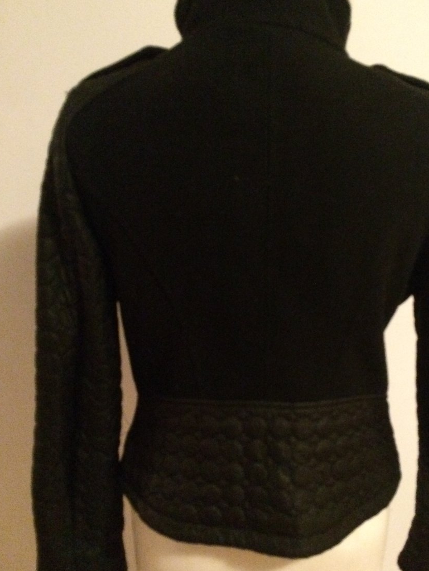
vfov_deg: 52.6
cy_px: 294
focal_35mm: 35
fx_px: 578
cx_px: 253
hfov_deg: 40.6
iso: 800
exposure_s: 1/17
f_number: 2.2
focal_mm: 4.15
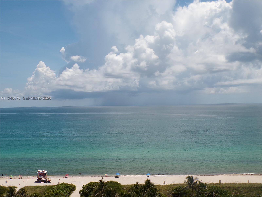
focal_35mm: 42
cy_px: 98
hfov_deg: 44.8
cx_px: 131
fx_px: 318
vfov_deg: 34.3
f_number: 5.1
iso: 100
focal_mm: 7.6
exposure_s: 1/850
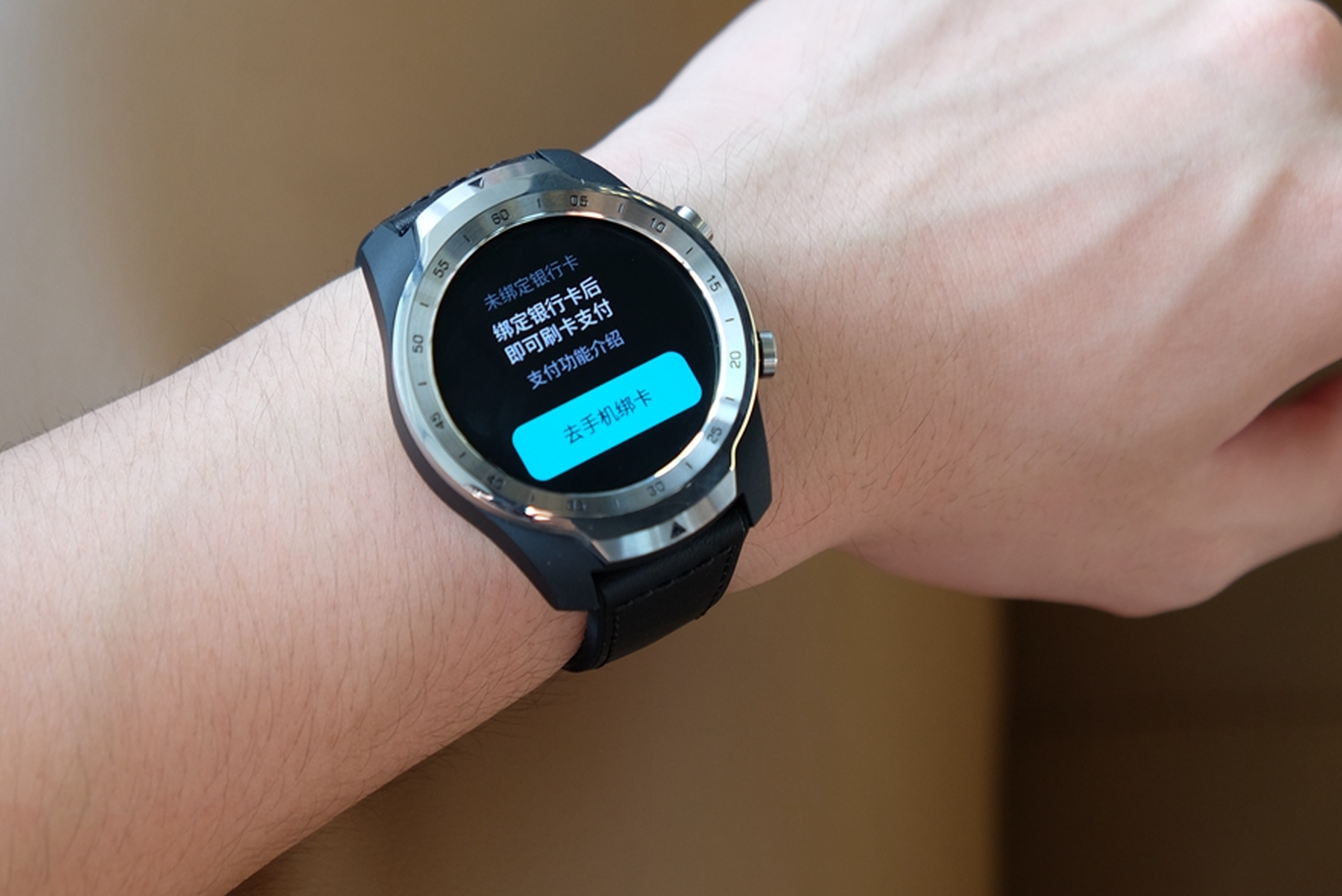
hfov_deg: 21.2
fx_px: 3580
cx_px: 582
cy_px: 380
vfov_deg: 14.3
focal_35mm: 96
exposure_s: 1/42
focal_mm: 55
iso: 400
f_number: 4.5
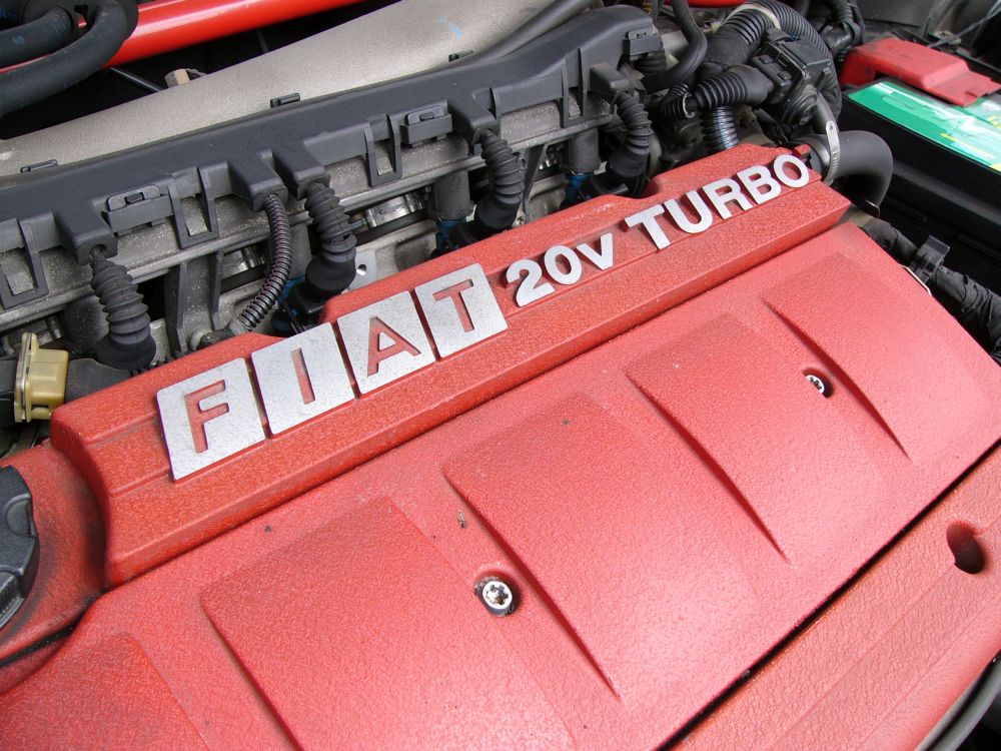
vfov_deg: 39.7
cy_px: 376
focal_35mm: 36
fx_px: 1041
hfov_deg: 51.4
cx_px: 500
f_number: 3.3
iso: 50
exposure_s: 1/125
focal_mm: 6
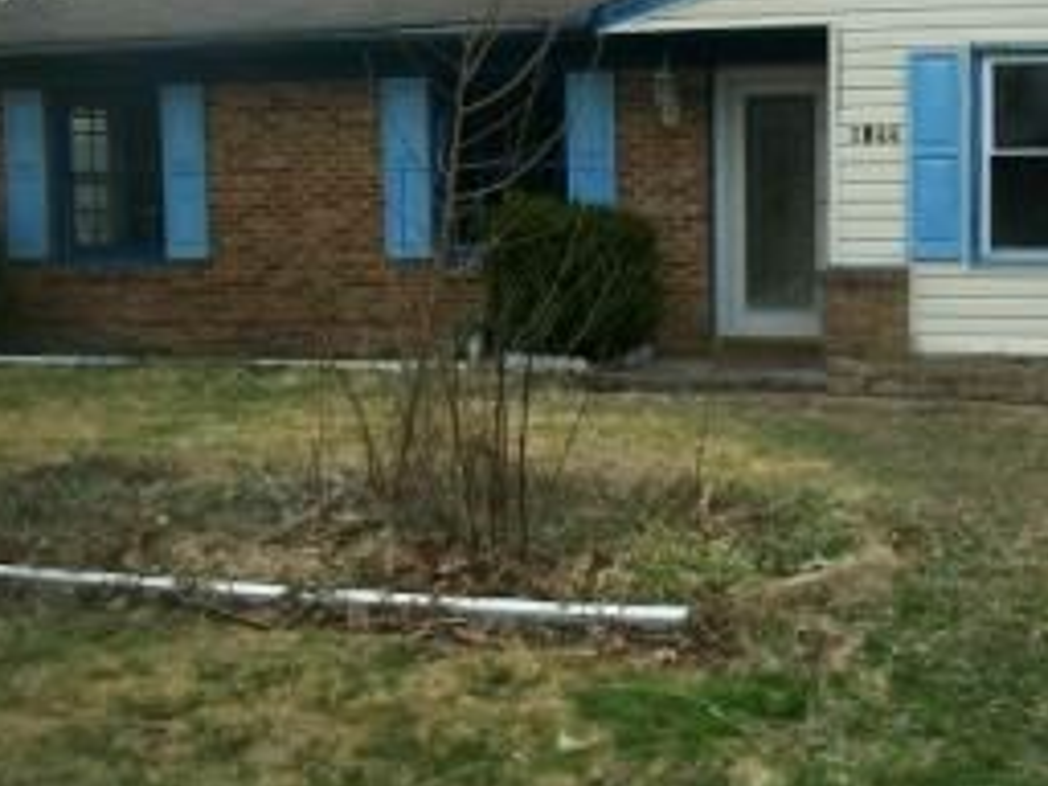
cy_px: 336
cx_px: 892
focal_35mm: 56
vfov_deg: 26.1
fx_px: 1695
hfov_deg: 33.0
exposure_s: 1/250
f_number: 5.5
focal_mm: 5.7
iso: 80
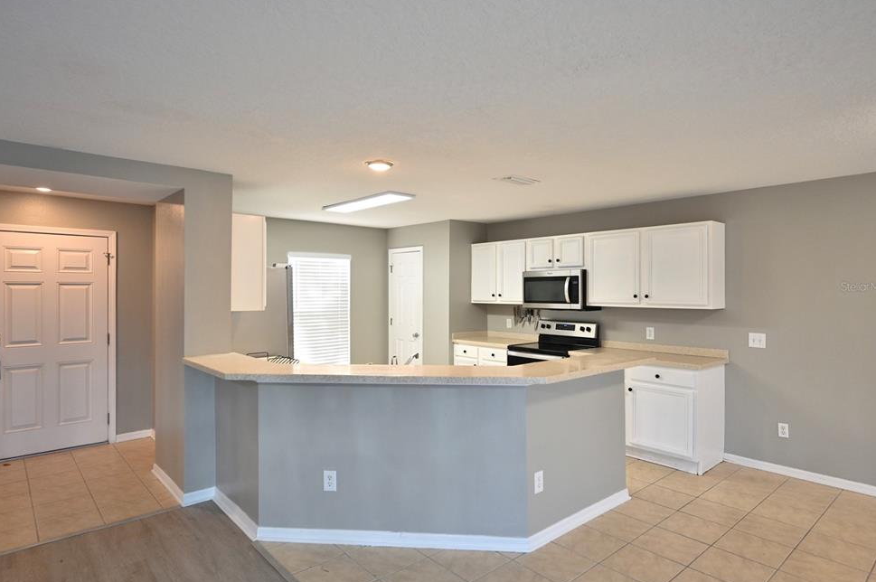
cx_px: 430
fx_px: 475
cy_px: 286
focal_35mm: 20
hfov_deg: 85.4
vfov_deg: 63.0
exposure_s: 1/125
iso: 720
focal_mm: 18.5
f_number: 4
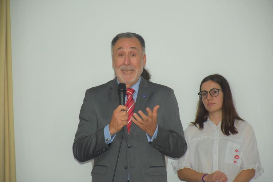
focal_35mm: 210
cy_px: 91
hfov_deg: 9.8
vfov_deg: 6.5
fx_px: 1593
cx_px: 136
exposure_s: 1/60
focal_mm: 140
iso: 800
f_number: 5.6
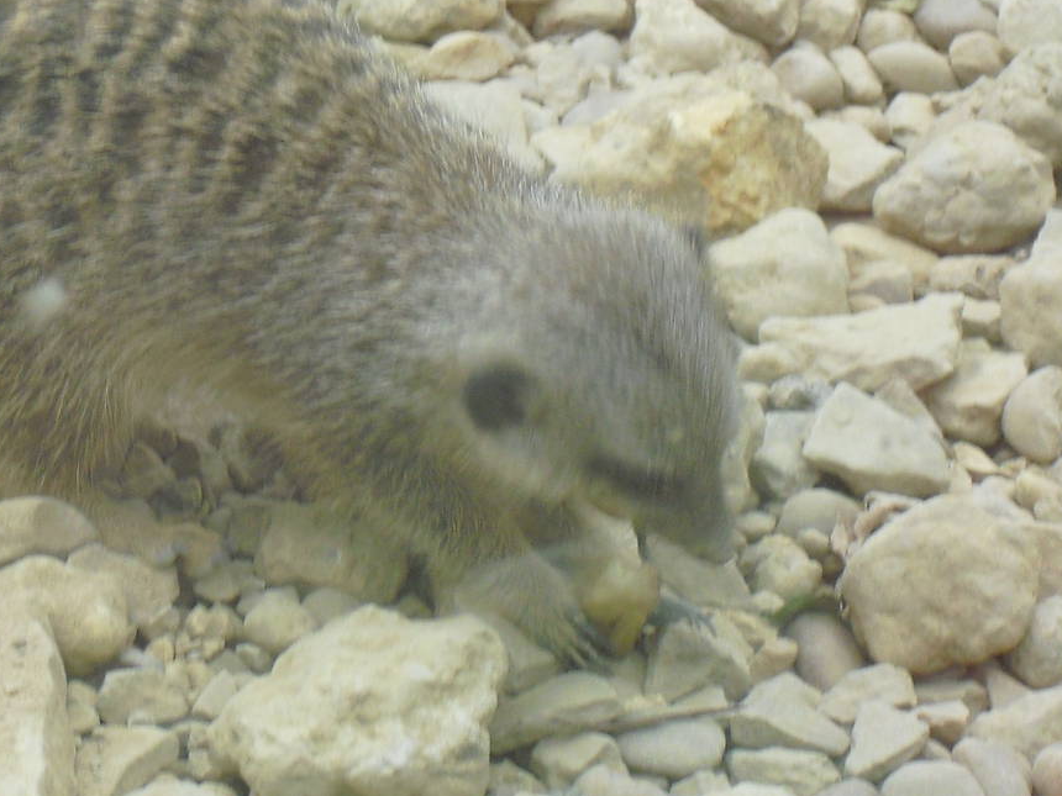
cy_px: 330
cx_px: 242
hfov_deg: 9.9
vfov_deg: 7.5
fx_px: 6105
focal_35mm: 199
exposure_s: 1/80
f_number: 5.6
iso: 200
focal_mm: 18.9
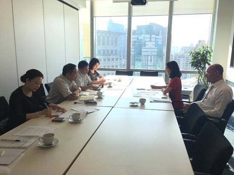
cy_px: 88
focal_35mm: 29
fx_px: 196
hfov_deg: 61.7
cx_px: 117
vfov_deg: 48.2
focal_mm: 4.15
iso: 25
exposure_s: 1/496
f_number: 2.2
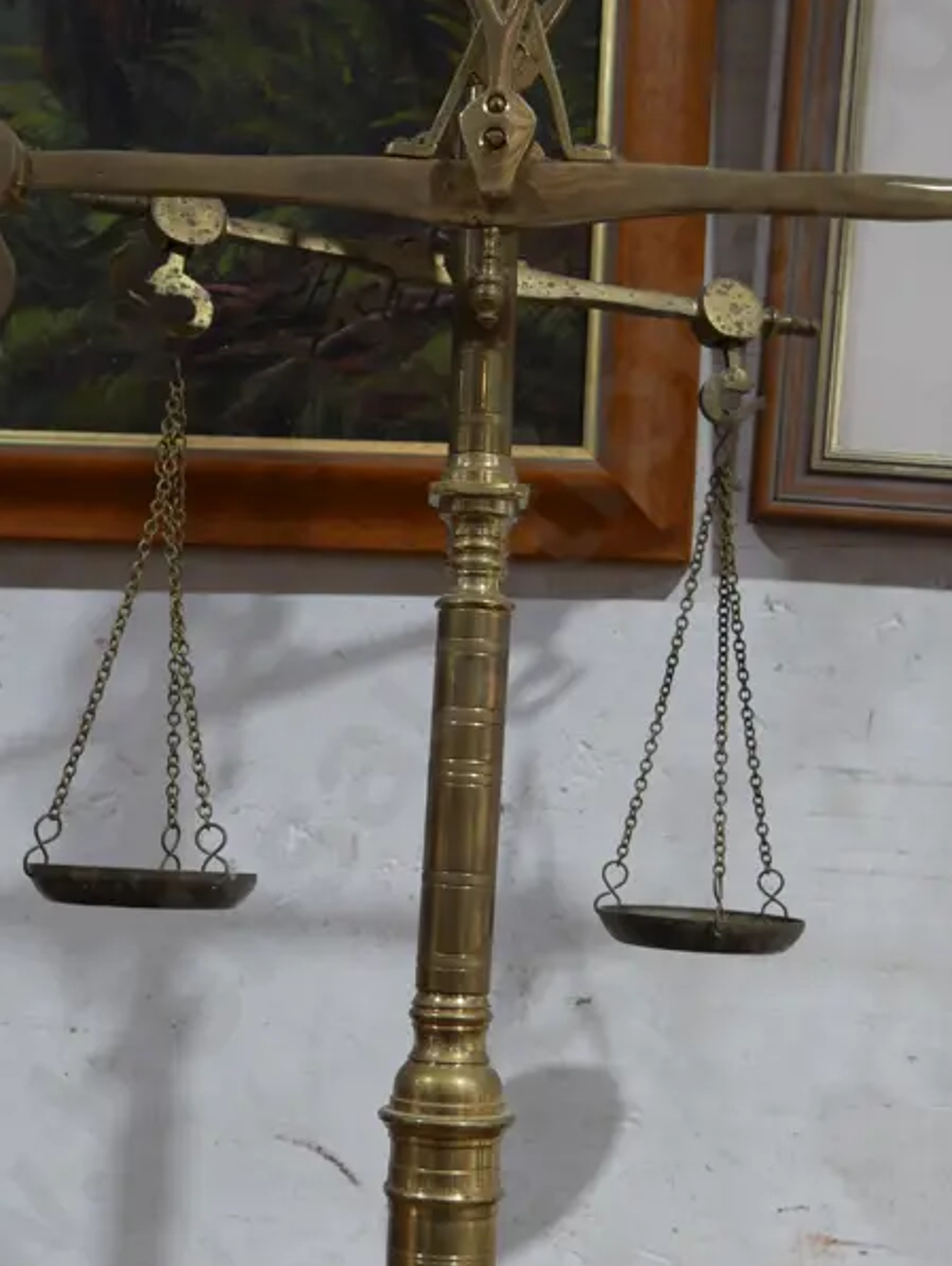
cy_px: 670
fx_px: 1757
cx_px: 442
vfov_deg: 39.6
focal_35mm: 48
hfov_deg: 30.3
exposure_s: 1/60
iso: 500
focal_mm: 14
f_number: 3.5
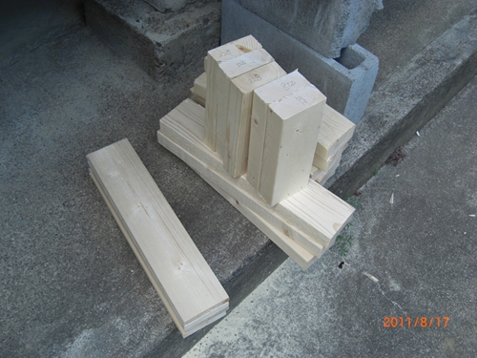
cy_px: 179
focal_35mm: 38
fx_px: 524
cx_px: 238
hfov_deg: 49.0
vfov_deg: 37.7
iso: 80
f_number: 2.8
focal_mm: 7.9
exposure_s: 1/160
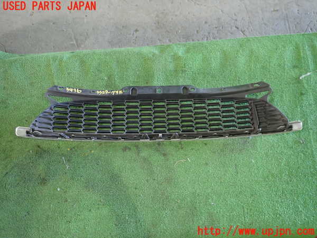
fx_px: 229
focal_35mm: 25
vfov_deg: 54.9
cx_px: 158
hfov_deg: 69.4
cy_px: 119
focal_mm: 4.5
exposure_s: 1/30
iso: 500
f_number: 2
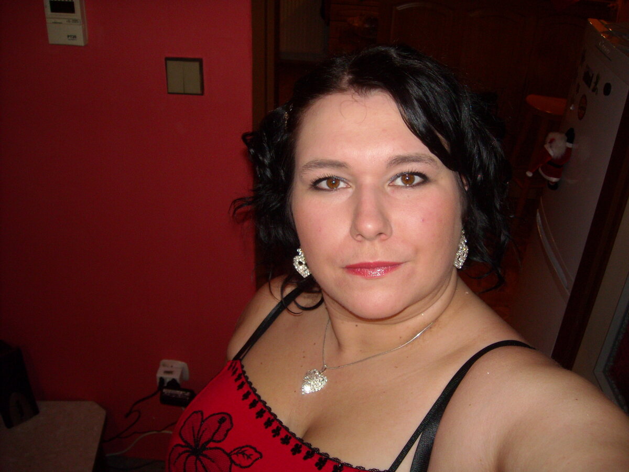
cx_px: 314
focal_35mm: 35
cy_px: 236
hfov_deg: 52.6
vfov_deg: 40.7
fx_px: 636
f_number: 2.8
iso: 200
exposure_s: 1/60
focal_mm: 5.7
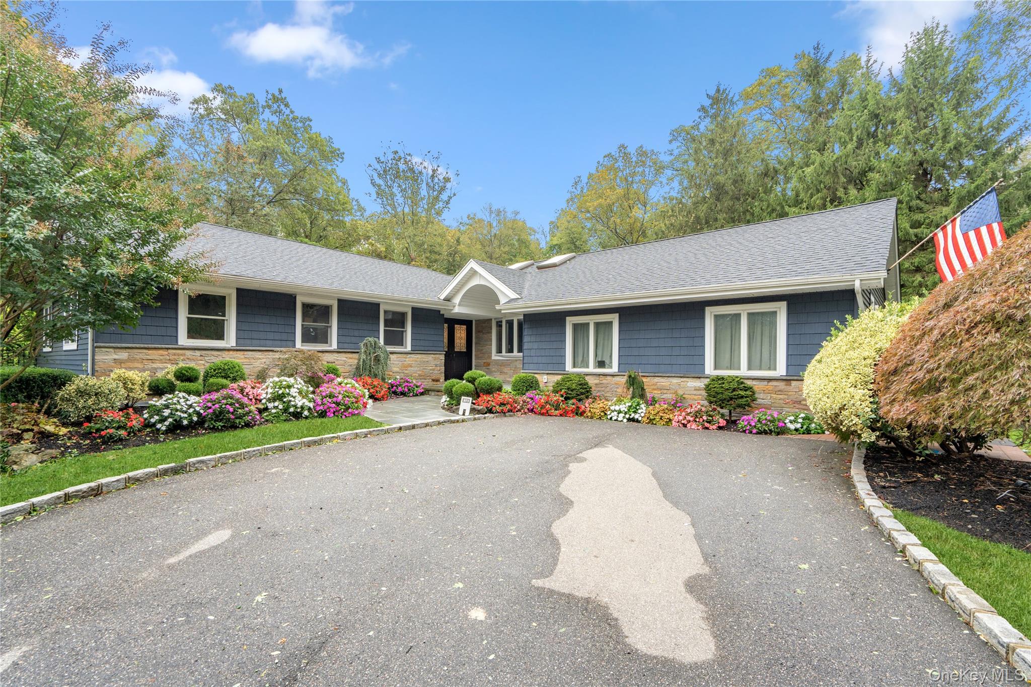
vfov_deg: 73.7
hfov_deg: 96.7
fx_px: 458
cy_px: 344
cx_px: 516
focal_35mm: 16
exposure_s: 1/125
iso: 640
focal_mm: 16
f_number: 7.1
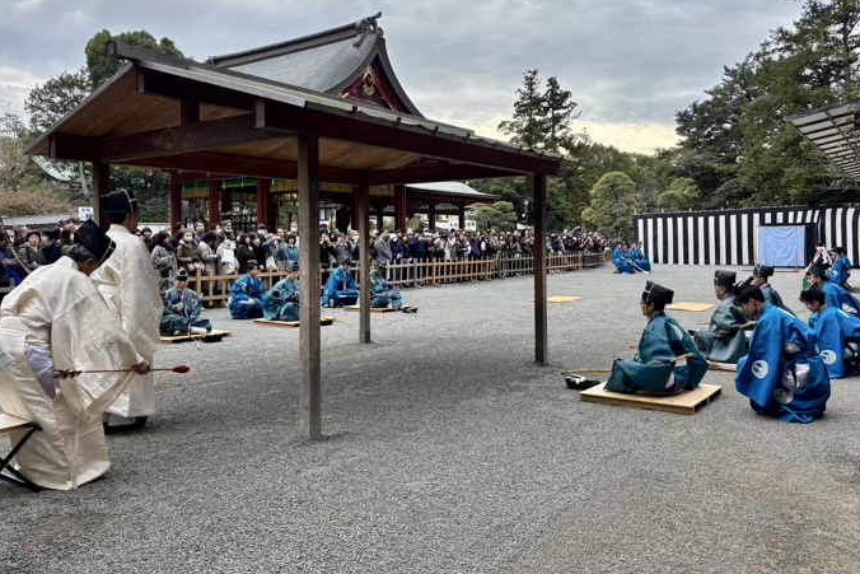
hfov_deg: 65.5
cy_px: 246
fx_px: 669
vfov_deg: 46.3
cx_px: 438
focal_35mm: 28
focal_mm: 5.96
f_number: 1.6
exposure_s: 1/844
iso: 50
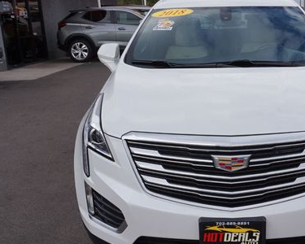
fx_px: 433
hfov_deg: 38.1
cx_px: 216
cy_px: 142
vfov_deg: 31.4
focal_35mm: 48
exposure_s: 1/250
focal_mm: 20
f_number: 8
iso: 100
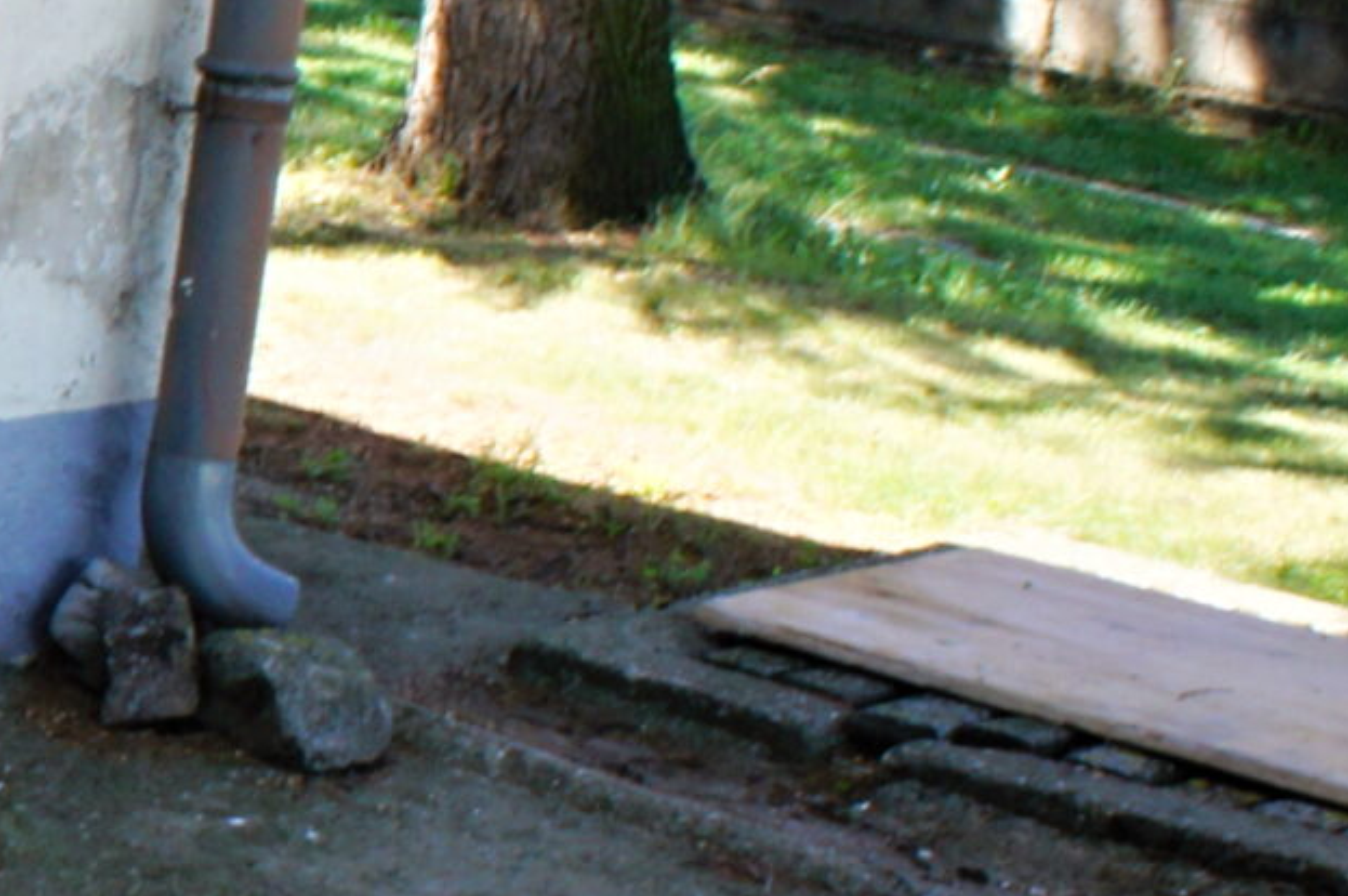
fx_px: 4152
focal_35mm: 111
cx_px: -1270
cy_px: 595
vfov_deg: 12.3
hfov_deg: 15.2
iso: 200
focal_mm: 18
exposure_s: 1/50
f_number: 9
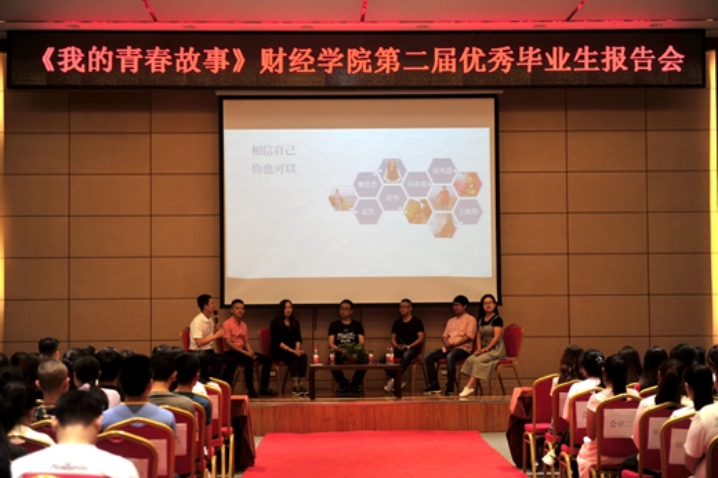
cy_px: 239
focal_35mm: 70
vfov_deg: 19.4
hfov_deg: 28.9
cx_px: 359
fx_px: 1395
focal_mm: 70
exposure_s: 1/160
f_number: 2.8
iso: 400
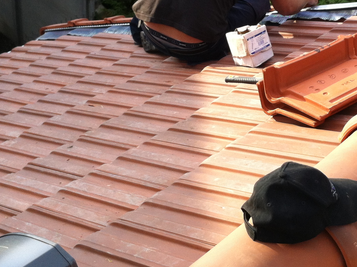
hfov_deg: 24.8
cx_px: 261
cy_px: 94
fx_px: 803
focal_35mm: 78
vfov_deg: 18.8
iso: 80
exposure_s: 1/225
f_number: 2.8
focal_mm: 3.85
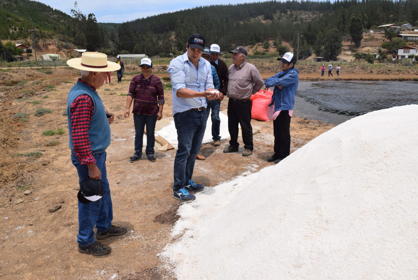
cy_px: 140
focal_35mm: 27
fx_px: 314
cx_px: 209
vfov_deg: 48.0
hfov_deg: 67.3
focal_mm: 18
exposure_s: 1/500
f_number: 11
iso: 200
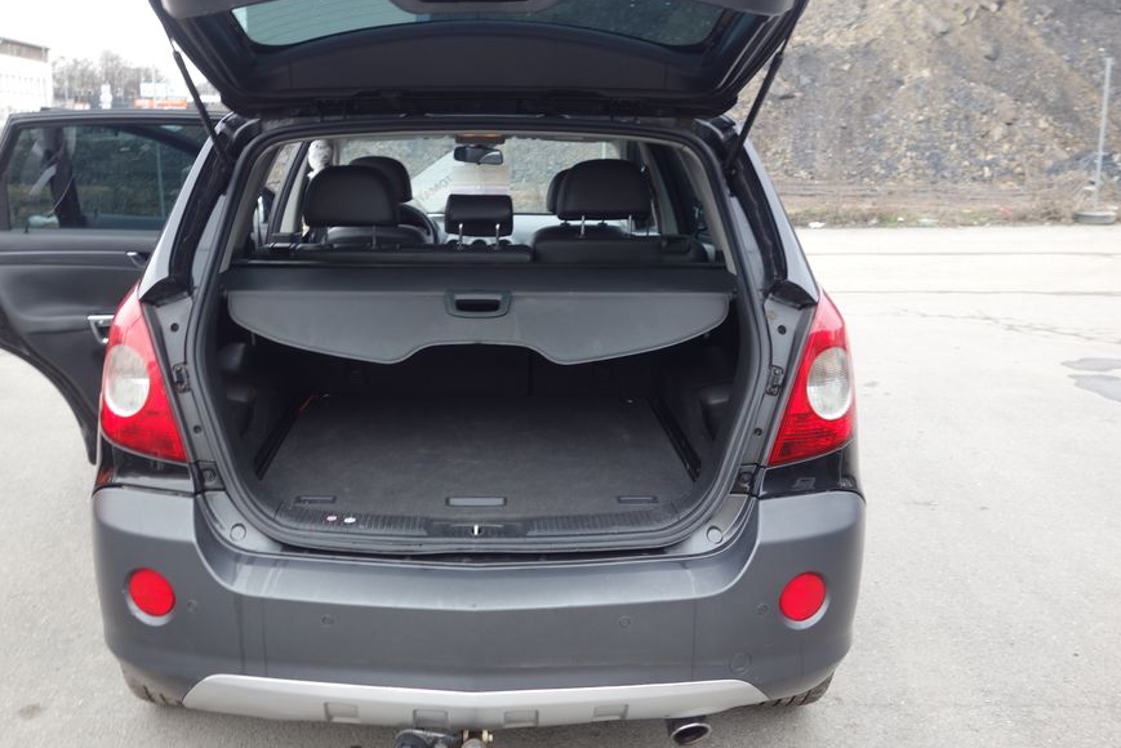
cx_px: 475
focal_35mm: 33
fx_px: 1028
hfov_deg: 56.9
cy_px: 332
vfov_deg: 39.9
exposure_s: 1/25
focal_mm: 10.4
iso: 125
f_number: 4
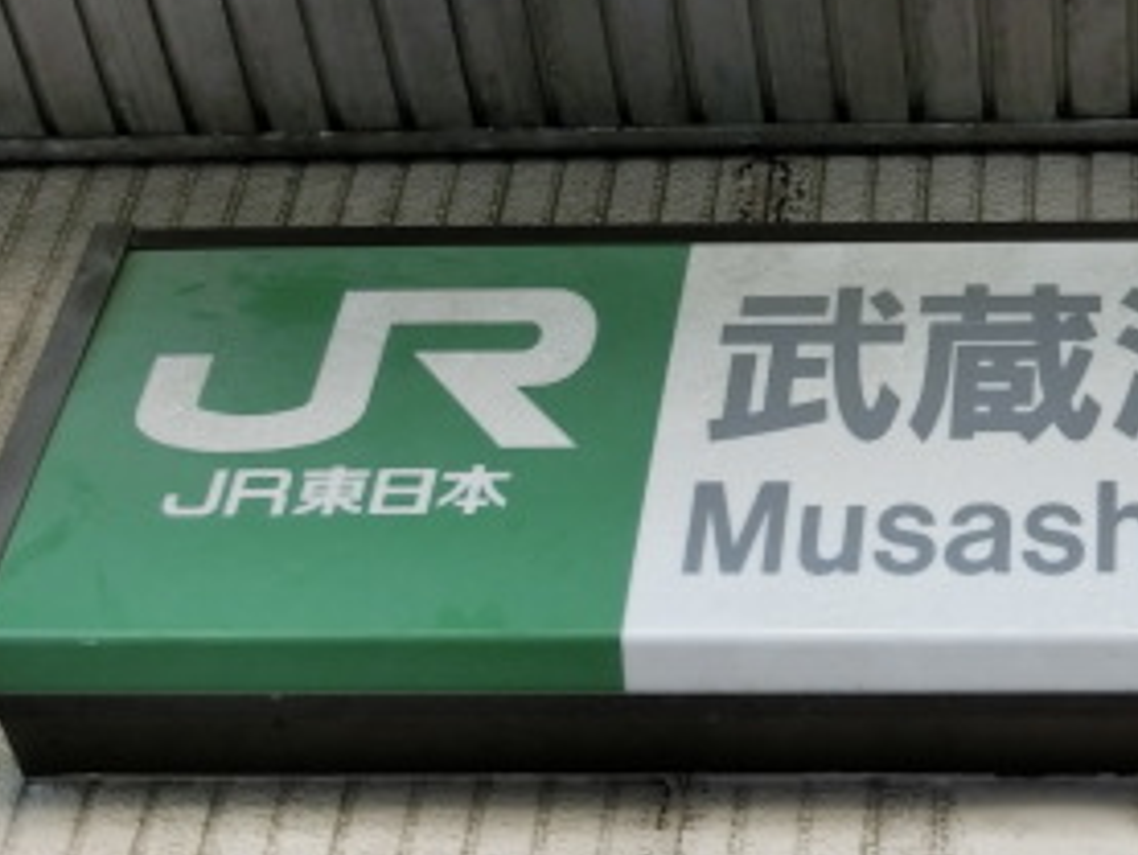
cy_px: 362
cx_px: 1093
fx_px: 2960
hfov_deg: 21.1
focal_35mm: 90
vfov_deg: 16.4
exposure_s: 1/125
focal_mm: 6.9
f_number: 4.1
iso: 160
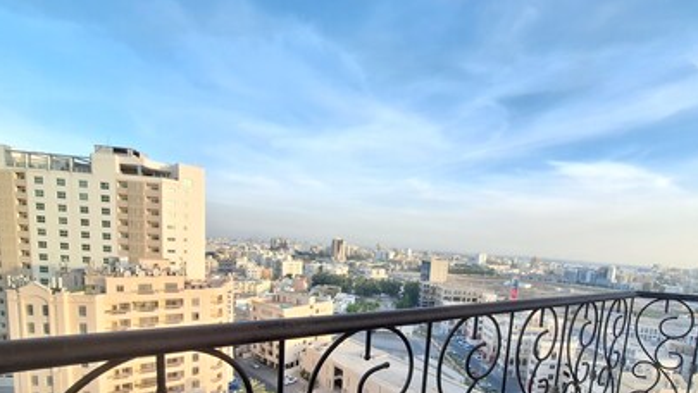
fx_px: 296
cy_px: 282
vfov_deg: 64.1
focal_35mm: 16
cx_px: 383
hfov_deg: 99.0
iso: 40
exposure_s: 1/235
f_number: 2.2
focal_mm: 1.74
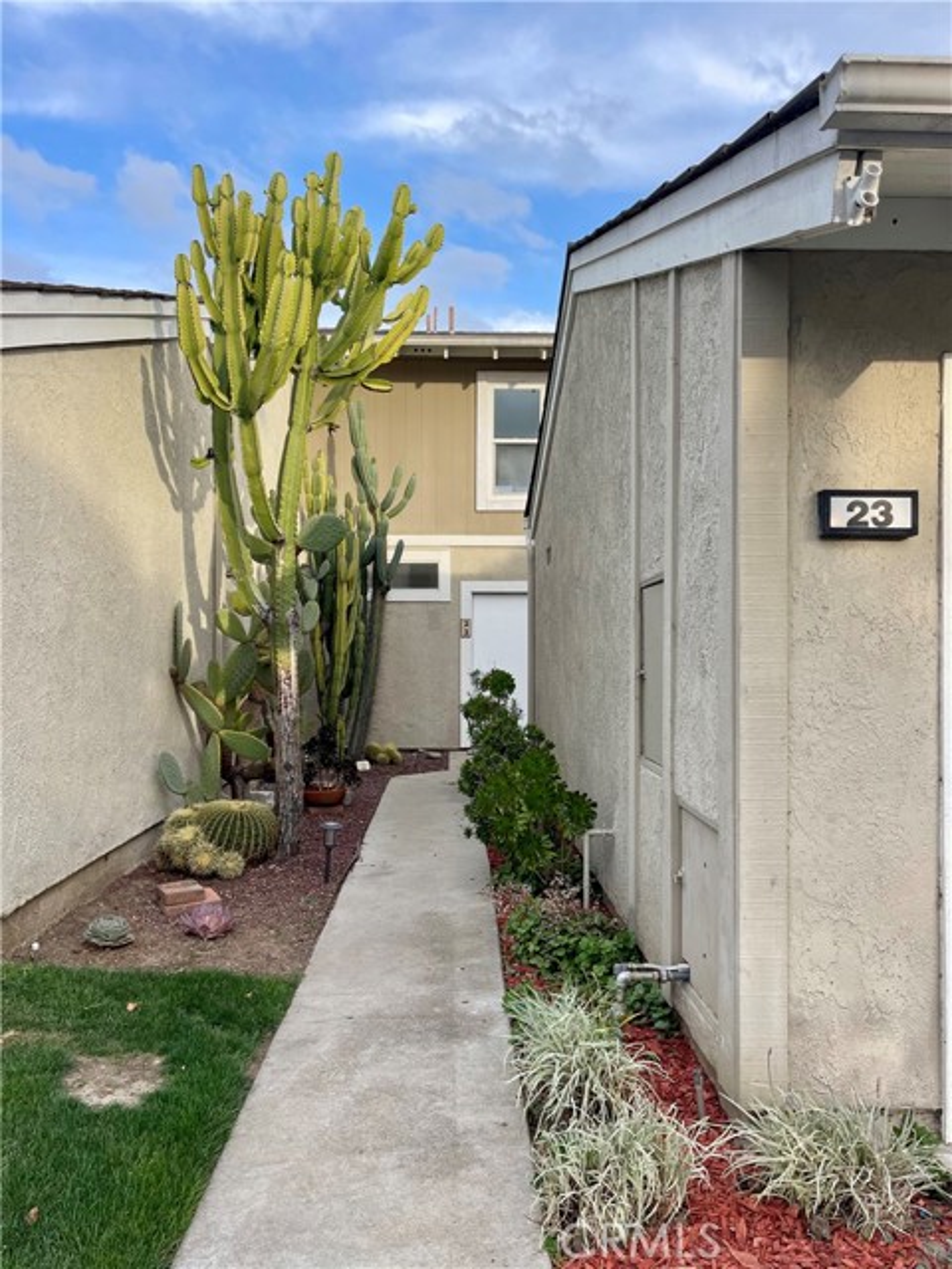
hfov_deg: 53.1
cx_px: 476
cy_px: 634
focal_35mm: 26
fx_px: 953
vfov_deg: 67.3
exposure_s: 1/704
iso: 32
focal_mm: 5.1
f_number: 1.6
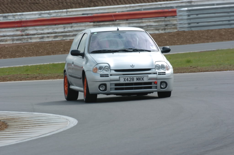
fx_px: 3892
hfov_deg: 3.4
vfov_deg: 2.3
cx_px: 117
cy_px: 78
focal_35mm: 600
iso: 250
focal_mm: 400
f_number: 9.5
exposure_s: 1/320
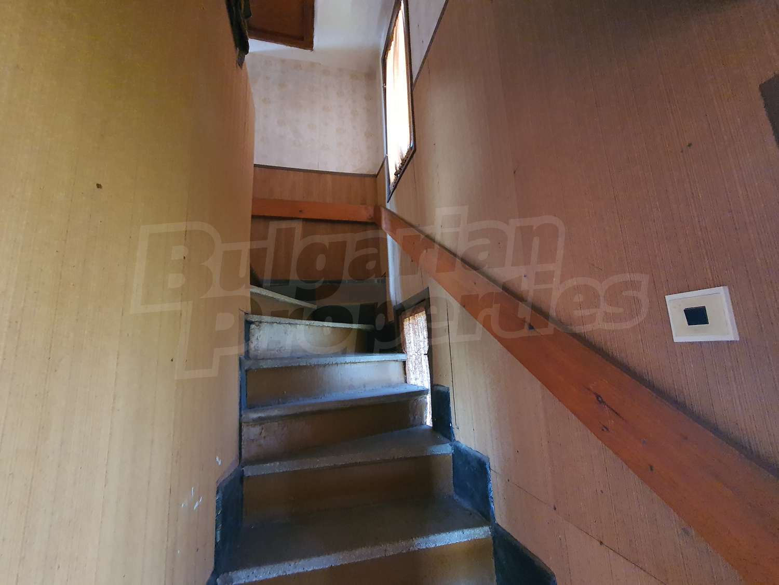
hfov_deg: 106.2
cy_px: 292
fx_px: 293
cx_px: 390
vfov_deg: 89.9
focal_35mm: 13
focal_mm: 1.8
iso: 640
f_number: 2.2
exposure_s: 1/14
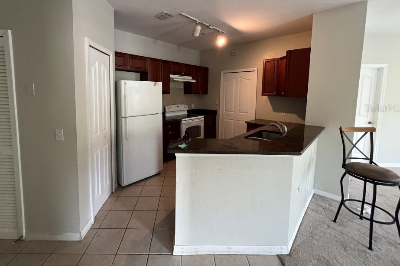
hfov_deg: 100.2
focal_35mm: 15
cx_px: 184
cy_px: 108
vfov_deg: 76.5
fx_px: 167
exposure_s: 1/60
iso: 400
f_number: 1.8
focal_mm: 1.57
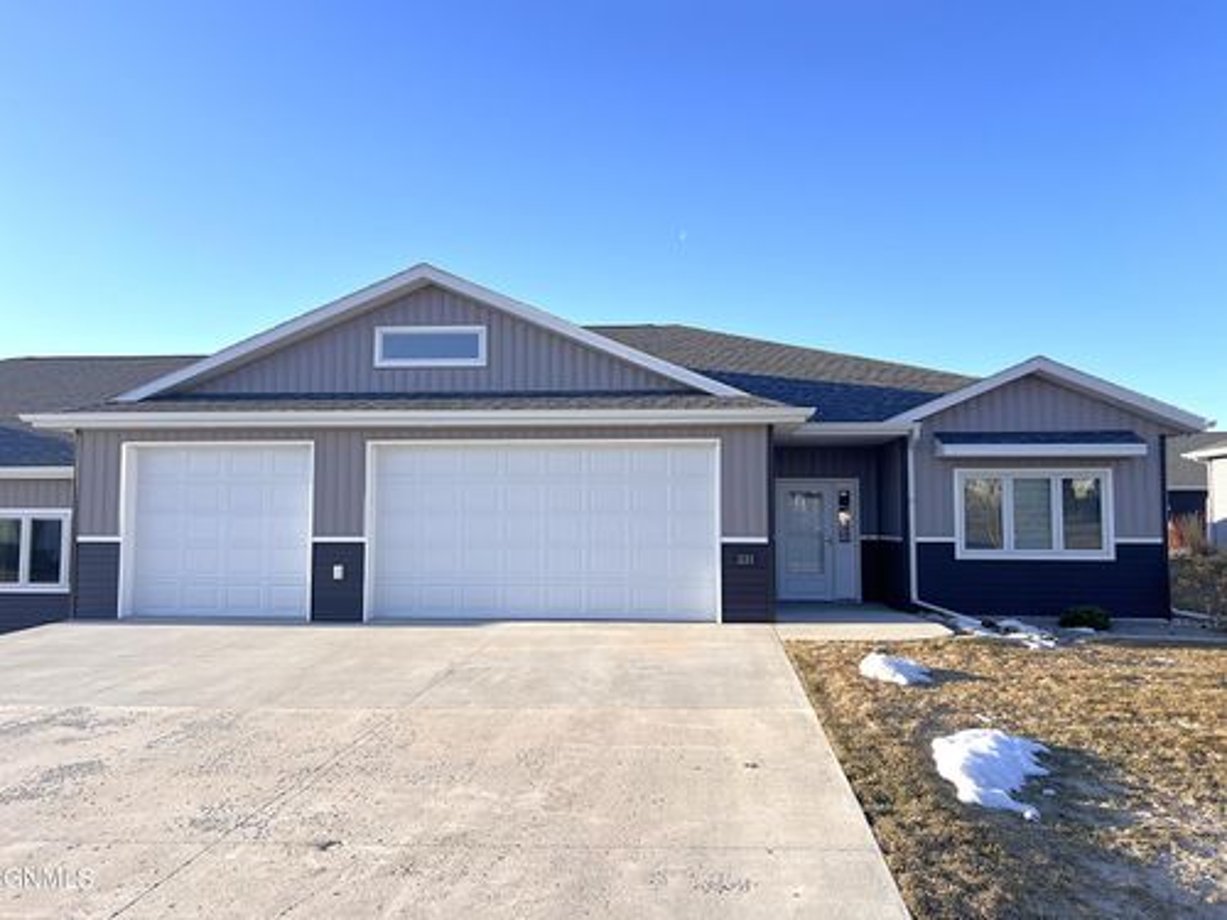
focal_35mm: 26
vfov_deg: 53.1
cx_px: 614
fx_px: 922
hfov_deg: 67.3
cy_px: 460
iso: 50
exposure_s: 1/2208
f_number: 1.5
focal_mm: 5.7
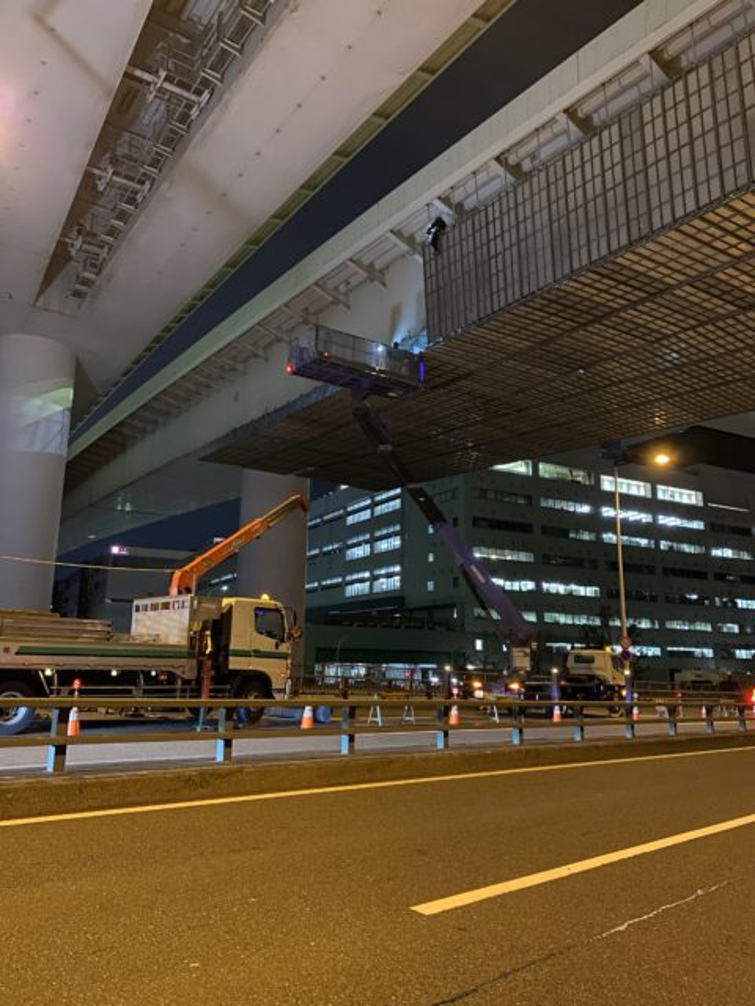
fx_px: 756
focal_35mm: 26
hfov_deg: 53.1
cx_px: 378
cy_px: 503
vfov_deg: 67.3
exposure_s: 1/25
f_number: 1.8
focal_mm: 4.25
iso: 1000
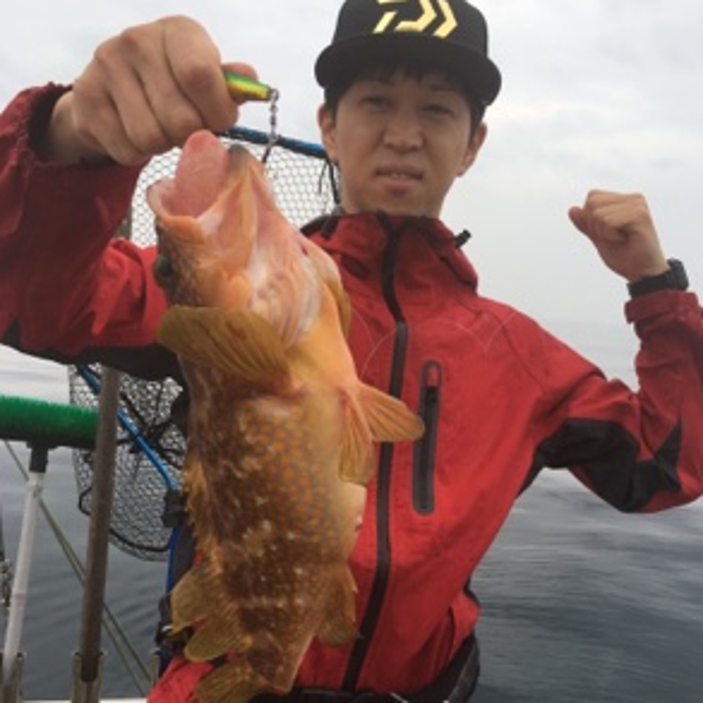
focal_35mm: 35
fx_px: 804
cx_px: 353
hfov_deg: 47.2
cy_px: 446
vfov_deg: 46.7
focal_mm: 4.15
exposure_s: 1/315
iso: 25
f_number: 2.2
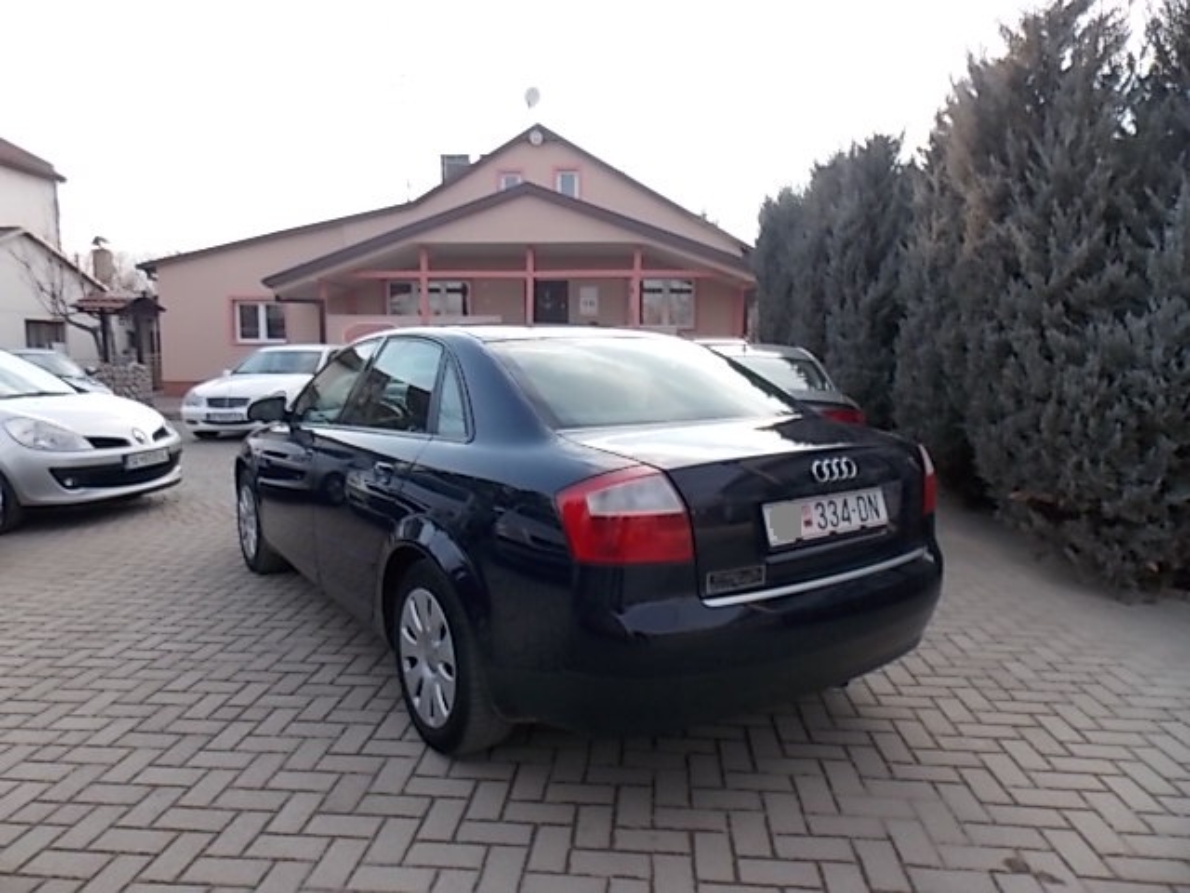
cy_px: 446
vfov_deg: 58.9
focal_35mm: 23
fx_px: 791
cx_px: 595
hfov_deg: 73.9
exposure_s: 1/250
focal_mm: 4
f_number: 3.1
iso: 80
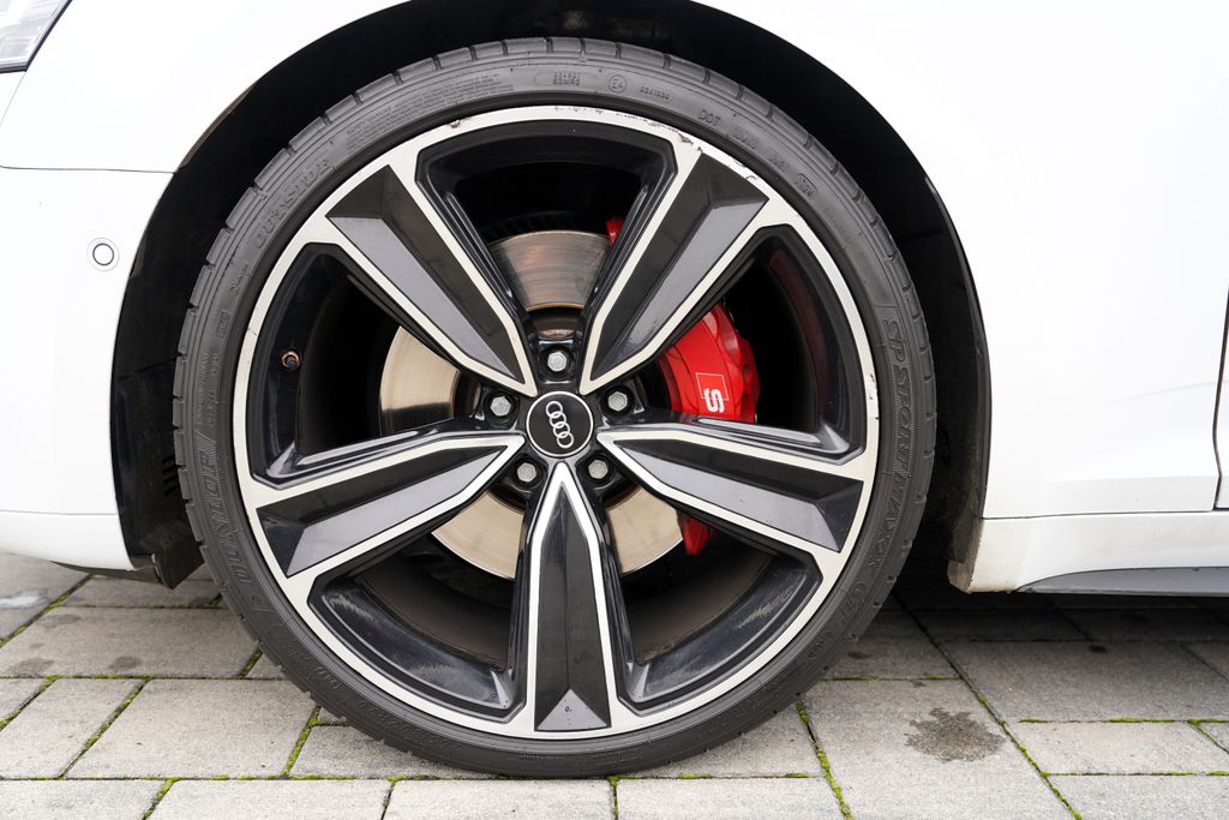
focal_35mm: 30
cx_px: 614
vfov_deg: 43.6
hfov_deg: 61.9
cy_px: 410
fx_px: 1024
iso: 125
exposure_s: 1/60
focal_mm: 30
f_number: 4
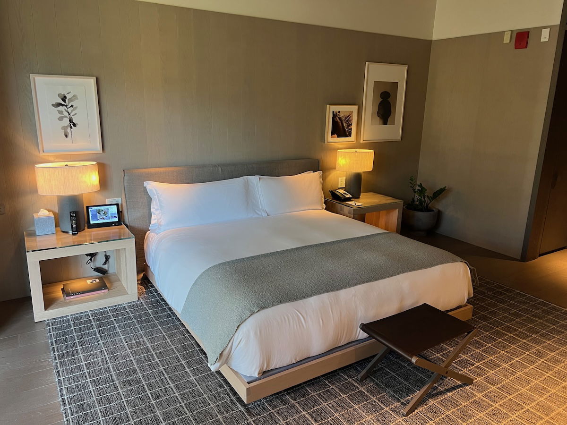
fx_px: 426
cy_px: 212
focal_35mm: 26
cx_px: 284
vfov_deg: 53.1
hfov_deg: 67.3
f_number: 1.5
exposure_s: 1/60
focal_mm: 5.7
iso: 125
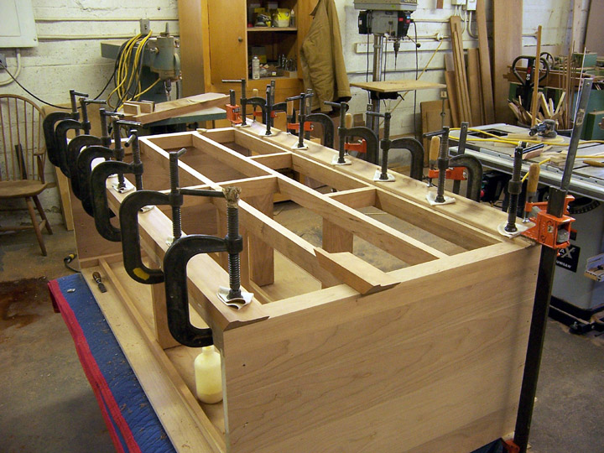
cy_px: 226
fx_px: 576
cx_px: 302
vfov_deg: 42.9
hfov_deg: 55.4
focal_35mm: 33
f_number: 3.4
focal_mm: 5.5
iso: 140
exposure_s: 1/20
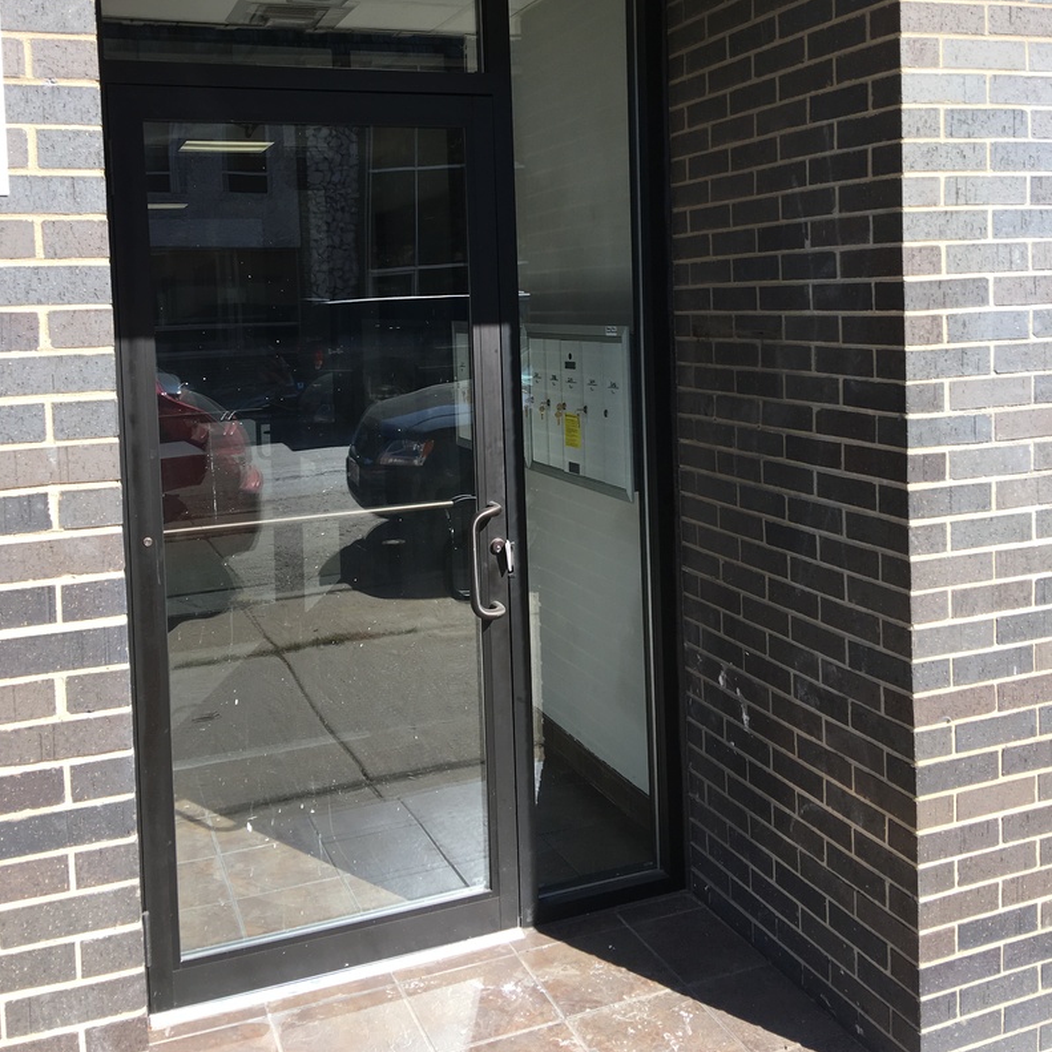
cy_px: 367
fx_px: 1203
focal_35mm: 35
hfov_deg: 47.2
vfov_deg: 46.6
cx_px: 516
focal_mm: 4.15
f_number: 2.2
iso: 25
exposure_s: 1/610
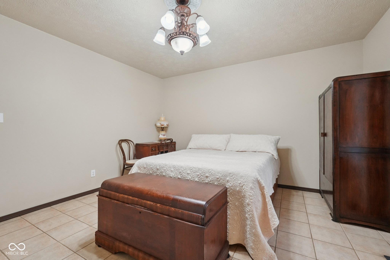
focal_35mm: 16
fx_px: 173
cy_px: 130
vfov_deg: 73.7
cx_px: 195
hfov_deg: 96.7
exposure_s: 1/30
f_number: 8
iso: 1250
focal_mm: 16
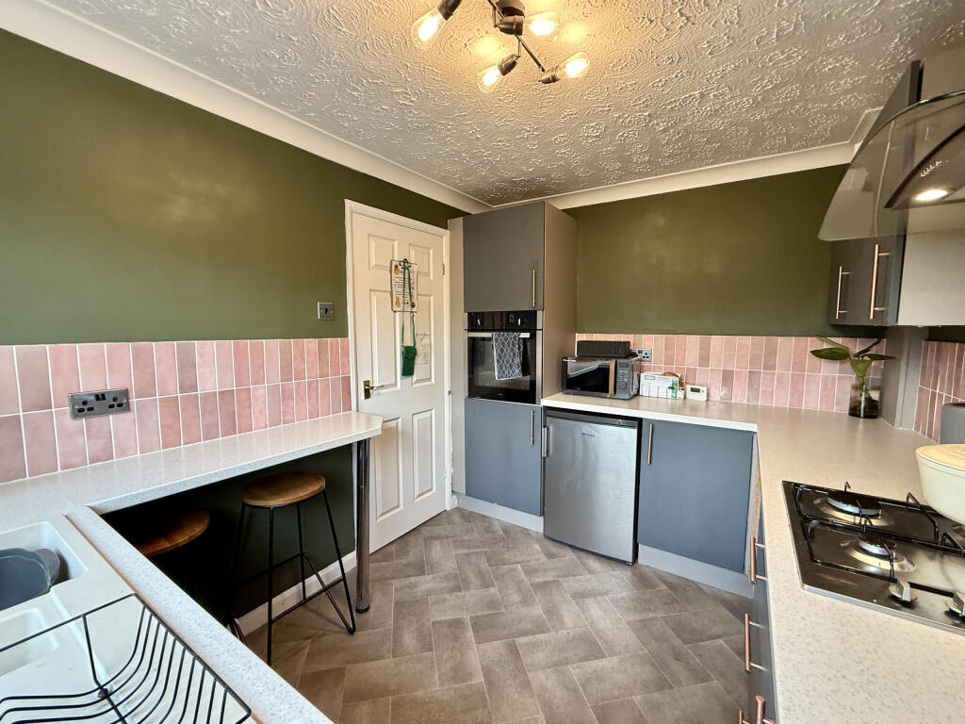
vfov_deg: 85.7
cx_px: 482
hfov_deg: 102.1
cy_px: 362
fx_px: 390
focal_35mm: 14
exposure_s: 1/100
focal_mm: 2.22
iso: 250
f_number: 2.2
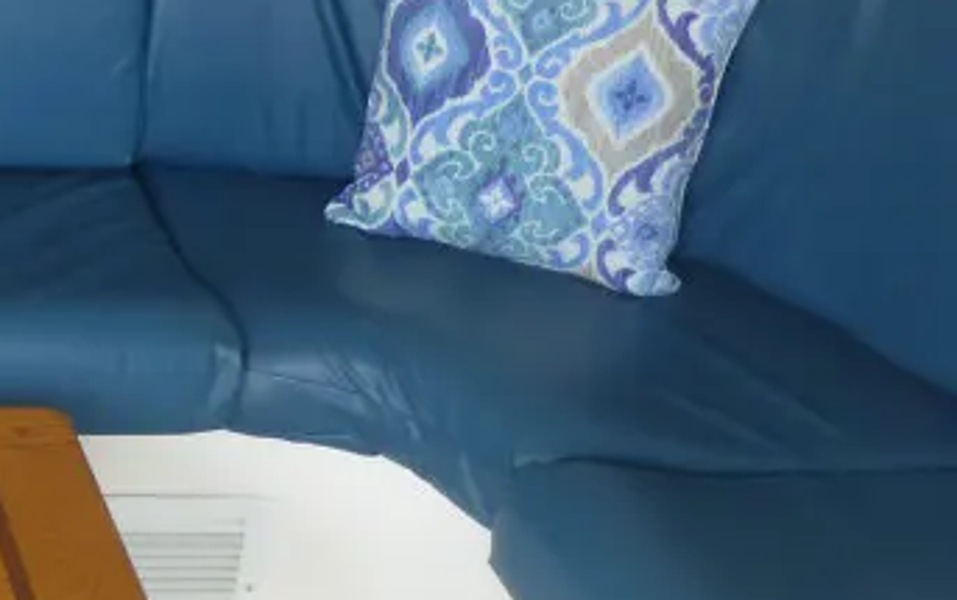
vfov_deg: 16.5
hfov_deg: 21.6
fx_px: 2062
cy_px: 207
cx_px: -499
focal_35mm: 79
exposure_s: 1/60
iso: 160
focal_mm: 4.3
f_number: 3.3
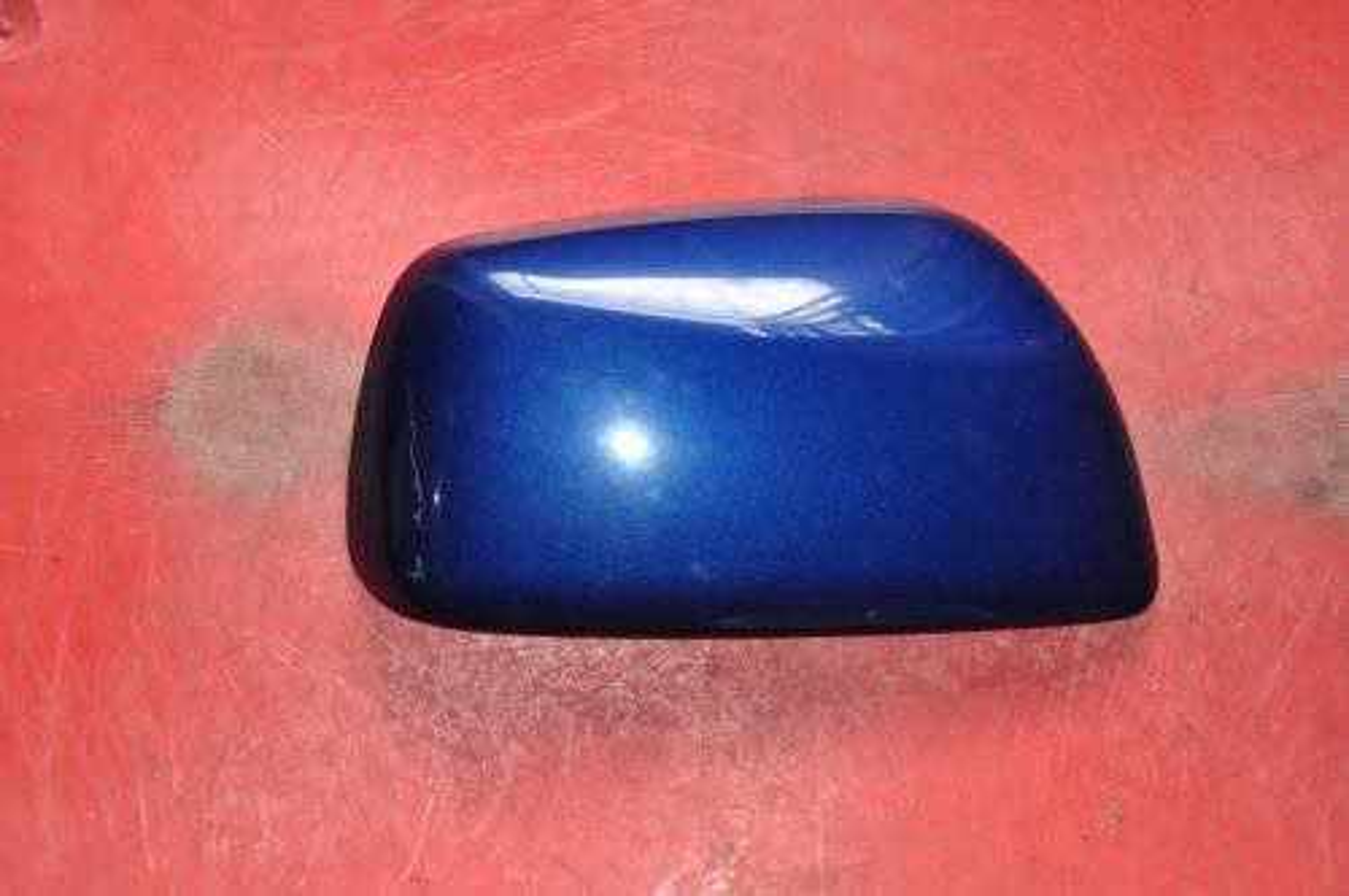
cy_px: 448
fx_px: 2358
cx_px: 674
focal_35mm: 63
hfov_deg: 31.9
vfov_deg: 21.5
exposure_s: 1/60
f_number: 4.8
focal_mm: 42
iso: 800
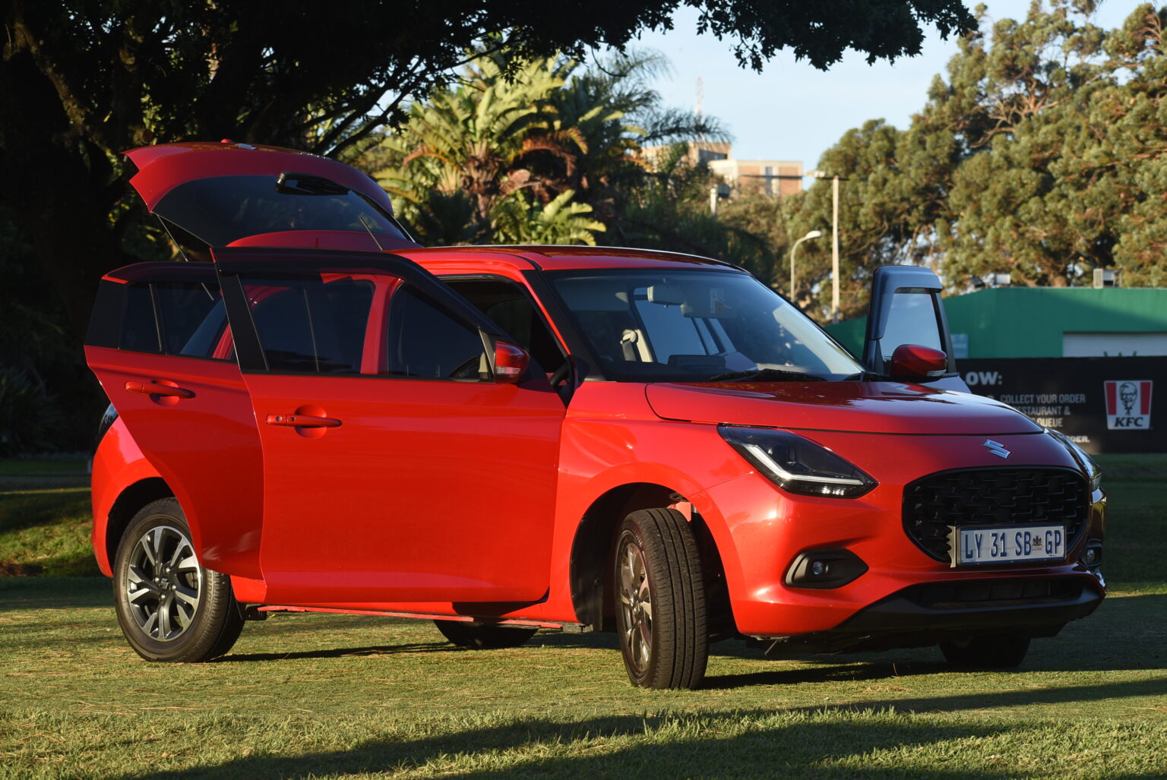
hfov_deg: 15.9
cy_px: 390
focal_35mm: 129
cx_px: 584
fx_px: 4185
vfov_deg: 10.7
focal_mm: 86
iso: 100
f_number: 7.1
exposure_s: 1/160
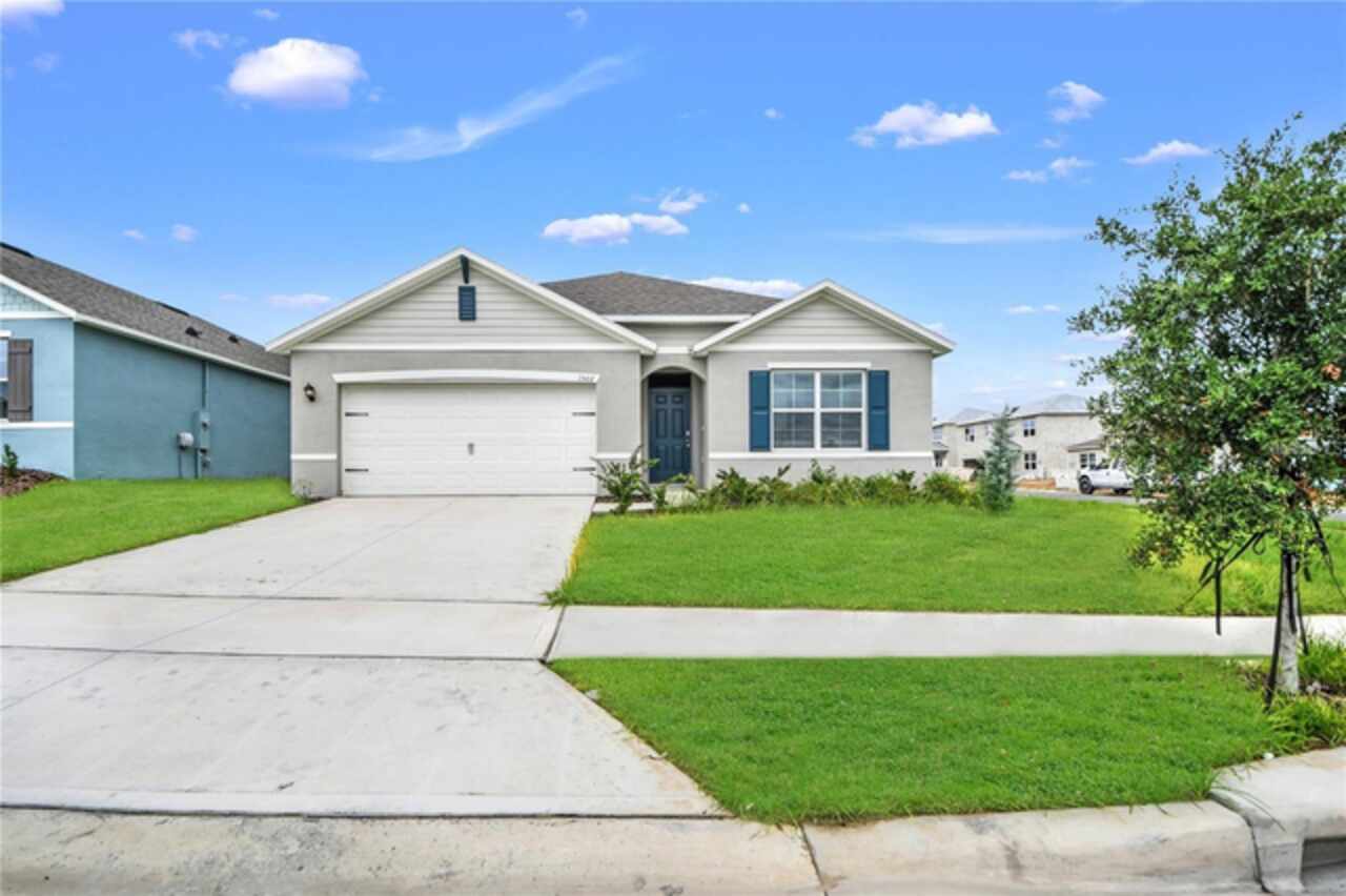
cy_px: 448
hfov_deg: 100.4
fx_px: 561
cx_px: 673
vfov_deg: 77.3
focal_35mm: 15
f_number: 7.1
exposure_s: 1/100
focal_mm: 10
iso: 100
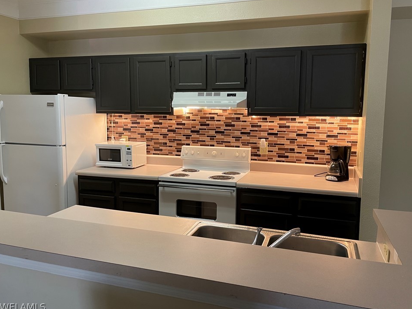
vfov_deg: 49.7
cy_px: 148
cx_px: 213
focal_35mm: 28
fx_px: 333
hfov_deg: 63.4
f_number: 1.6
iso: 160
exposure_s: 1/60
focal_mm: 4.2
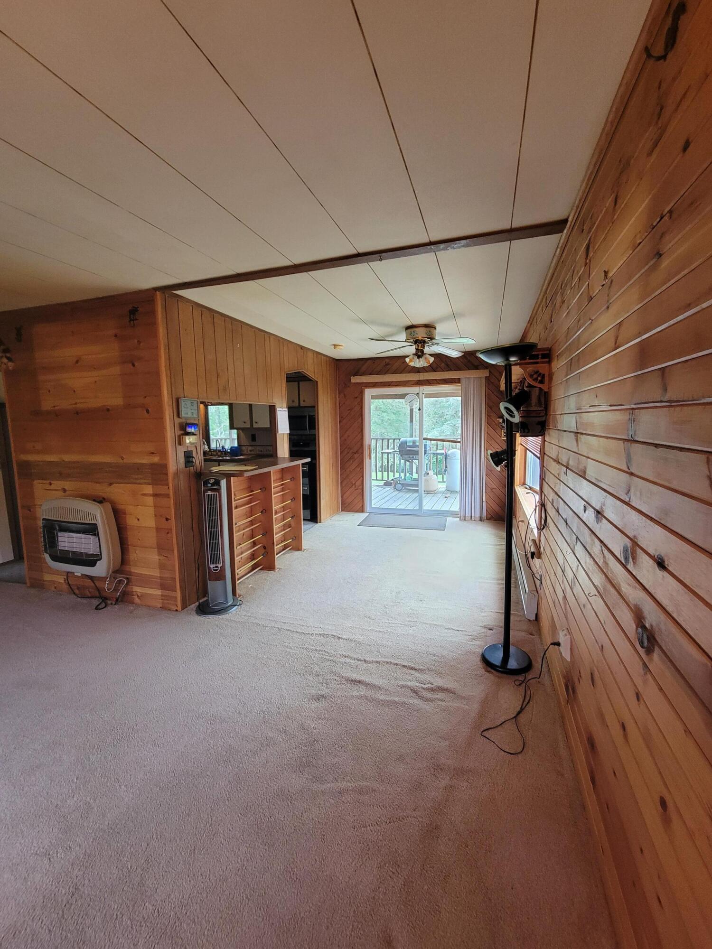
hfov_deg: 89.9
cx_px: 356
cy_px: 474
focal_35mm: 13
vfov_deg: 106.2
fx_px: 357
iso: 320
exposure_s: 1/59
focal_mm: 2.2
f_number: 2.2
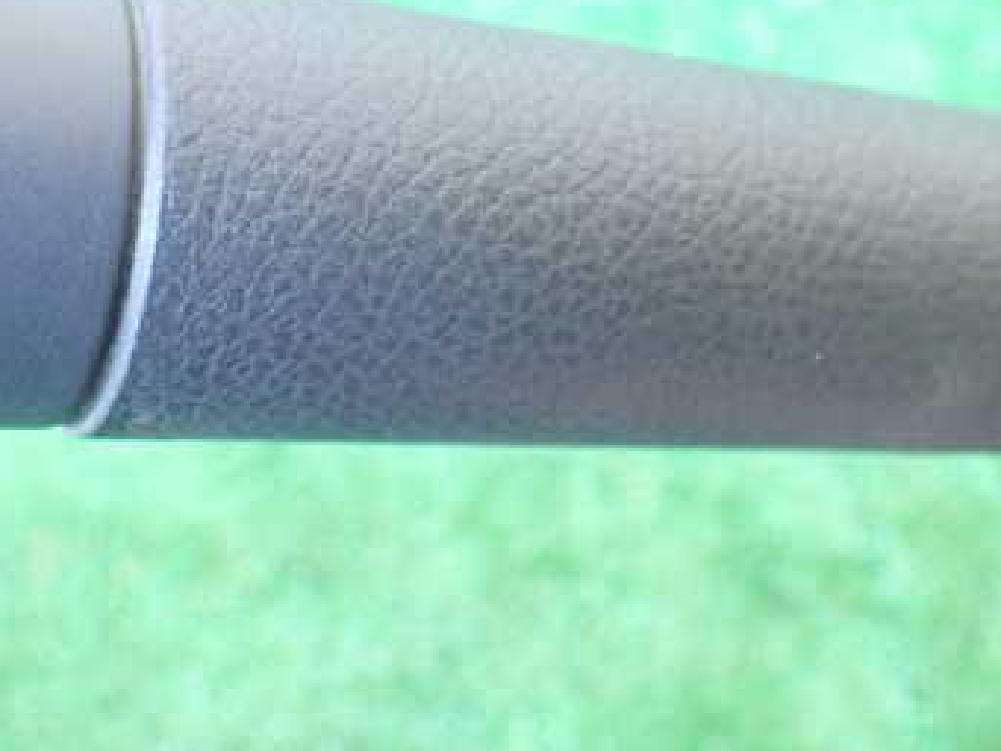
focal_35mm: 53
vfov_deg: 27.2
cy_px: 197
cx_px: 568
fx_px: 1533
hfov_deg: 36.1
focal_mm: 5.4
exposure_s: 1/30
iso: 800
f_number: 2.3
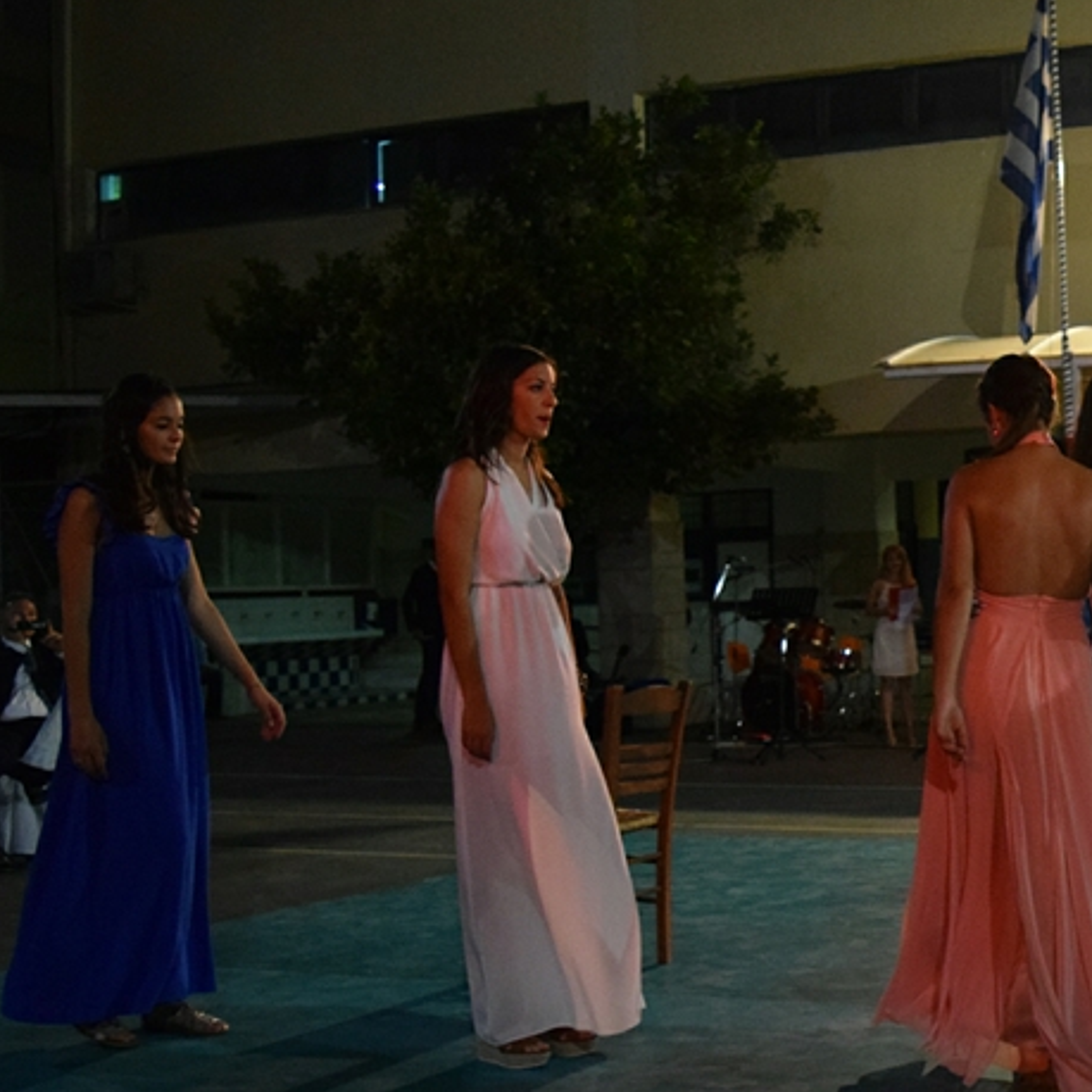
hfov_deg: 31.3
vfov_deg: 34.0
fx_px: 1785
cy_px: 548
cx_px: 1109
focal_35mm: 50
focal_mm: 18
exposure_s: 1/200
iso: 3200
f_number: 3.5
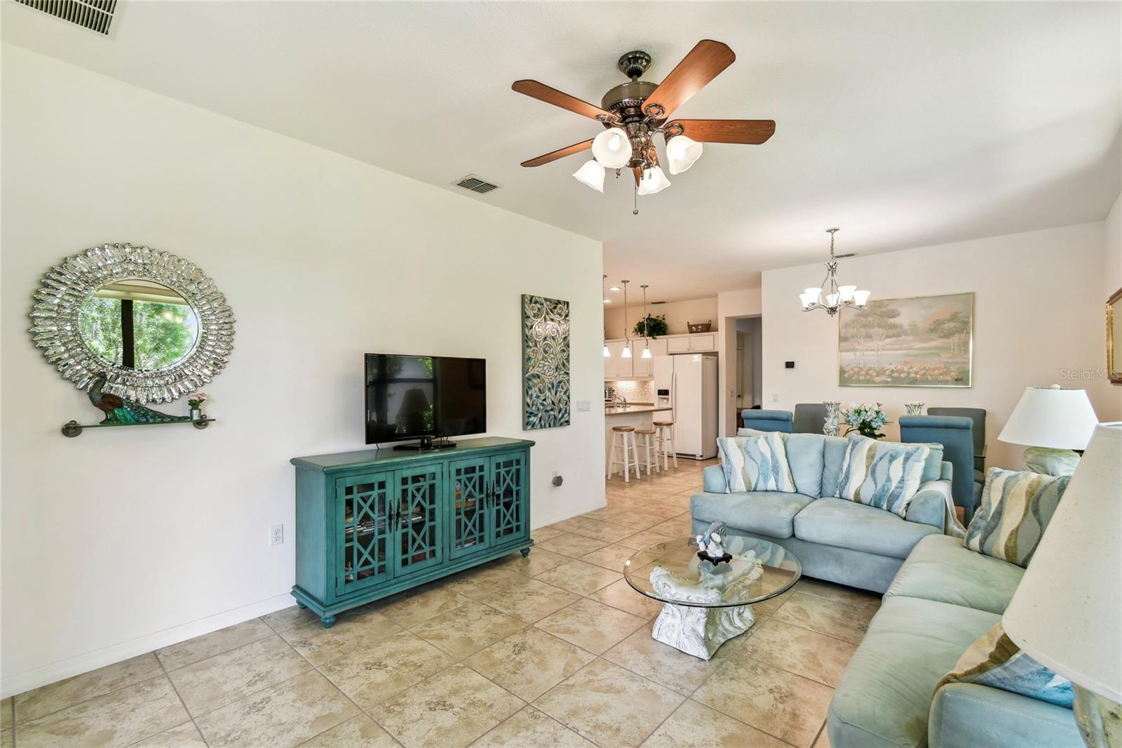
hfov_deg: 100.4
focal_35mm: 15
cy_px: 374
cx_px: 561
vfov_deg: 77.3
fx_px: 467
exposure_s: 1/13
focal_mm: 10
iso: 100
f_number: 7.1
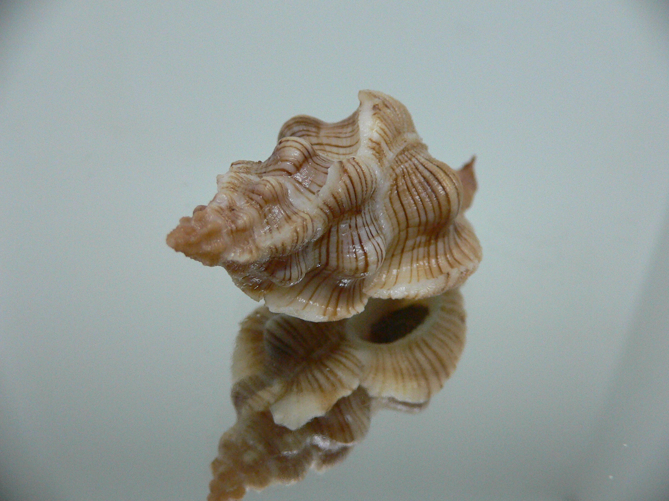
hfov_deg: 52.6
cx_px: 334
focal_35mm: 35
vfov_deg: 40.7
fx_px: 676
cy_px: 250
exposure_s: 1/50
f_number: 2.8
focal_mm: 4.6
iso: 200
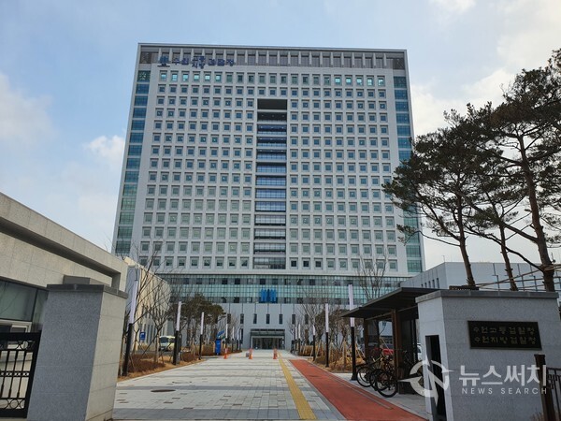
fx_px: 421
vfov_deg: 53.1
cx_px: 280
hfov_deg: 67.3
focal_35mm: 26
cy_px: 210
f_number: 2.4
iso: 50
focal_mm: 4.3
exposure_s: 1/730
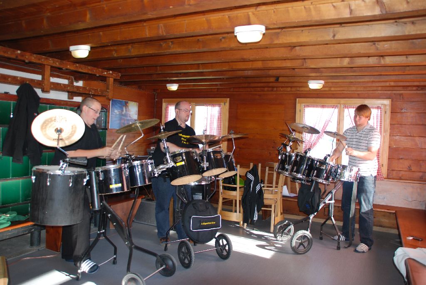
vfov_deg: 48.0
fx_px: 320
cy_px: 142
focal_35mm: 27
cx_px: 213
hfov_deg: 67.3
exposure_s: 1/60
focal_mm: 18
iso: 200
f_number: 3.5
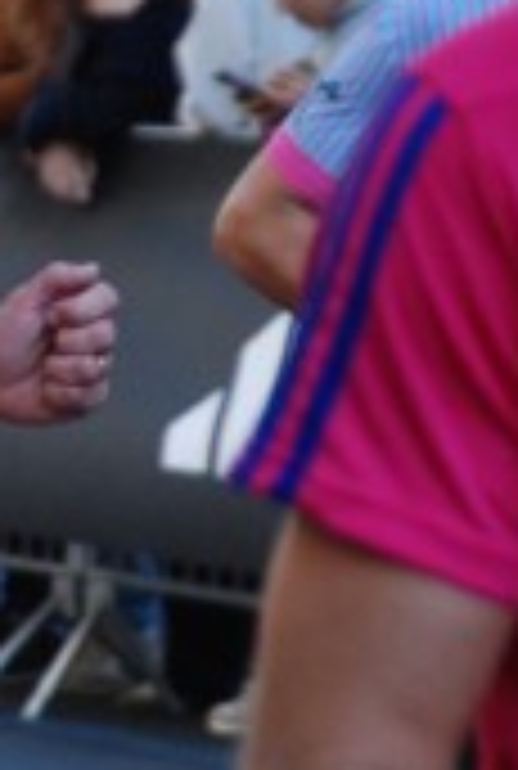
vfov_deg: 3.7
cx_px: -322
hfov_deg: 2.5
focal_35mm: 552
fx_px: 11836
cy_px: 347
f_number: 5.6
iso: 1000
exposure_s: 1/500
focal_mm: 105
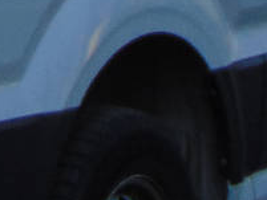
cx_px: -209
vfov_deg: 3.7
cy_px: -199
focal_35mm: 398
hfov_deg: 4.9
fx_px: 3072
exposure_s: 1/160
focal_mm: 9
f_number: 3.5
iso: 80
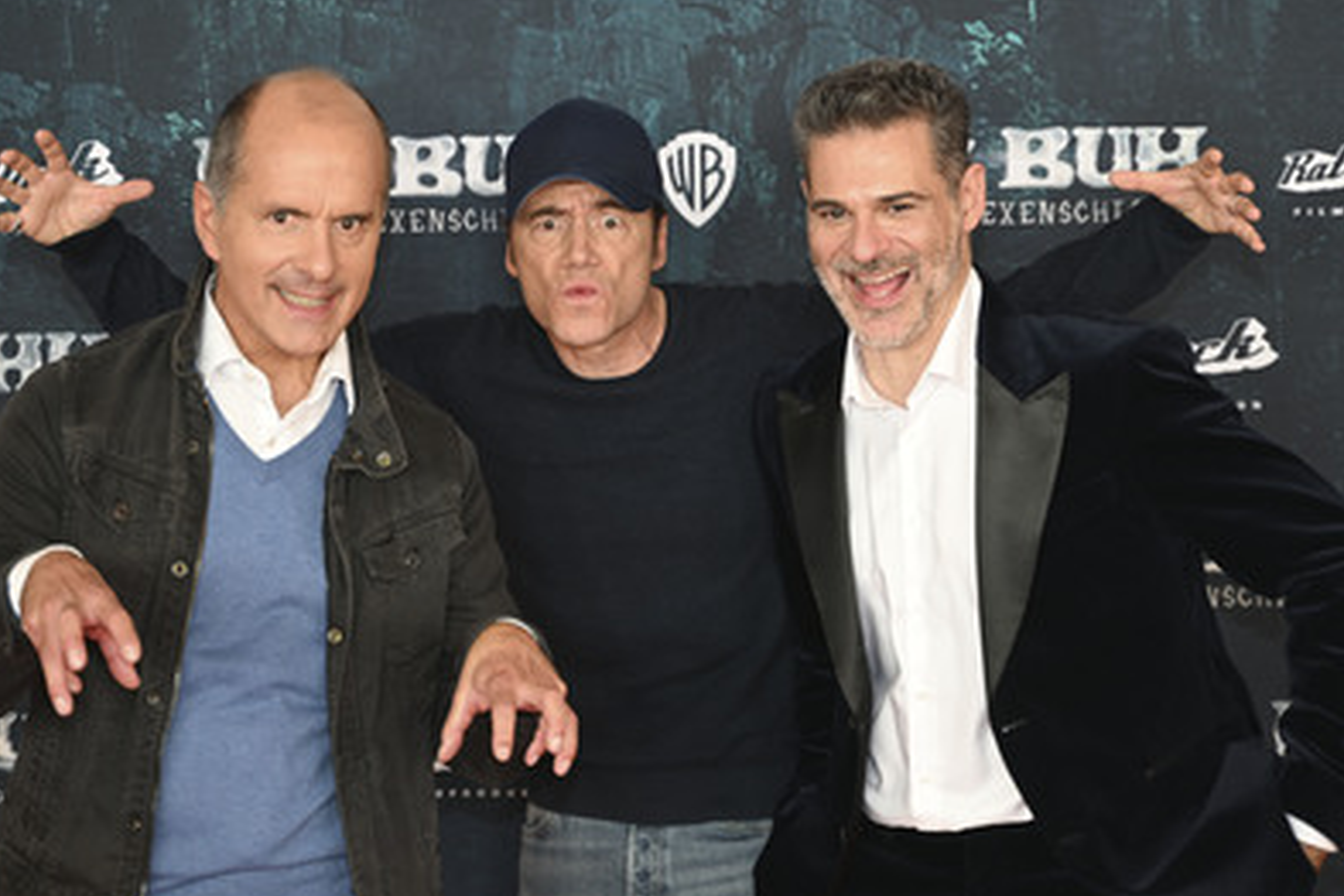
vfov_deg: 15.9
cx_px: 641
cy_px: 503
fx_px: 3210
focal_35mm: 86
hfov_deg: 23.6
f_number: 2.8
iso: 400
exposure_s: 1/125
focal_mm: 75
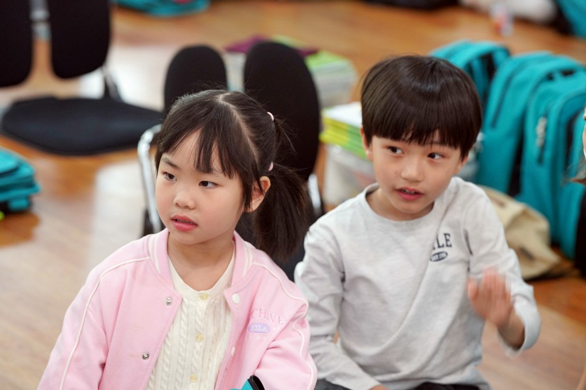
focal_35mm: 112
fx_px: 1823
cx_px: 293
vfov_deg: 12.2
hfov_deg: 18.3
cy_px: 195
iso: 1600
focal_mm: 112
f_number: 4
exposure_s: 1/160
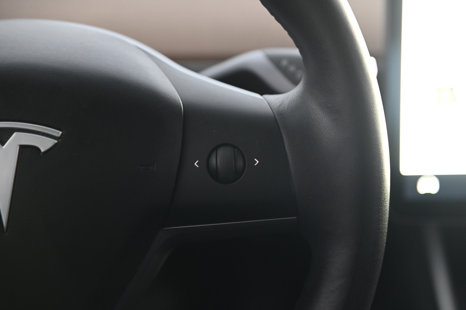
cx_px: 233
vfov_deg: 11.4
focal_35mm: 120
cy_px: 155
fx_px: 1552
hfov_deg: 17.1
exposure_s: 1/15
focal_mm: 120
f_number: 4
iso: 2000
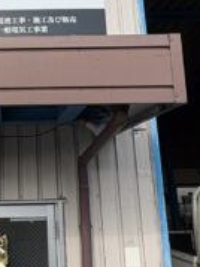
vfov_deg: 38.2
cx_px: 4
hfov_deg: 27.6
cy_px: 118
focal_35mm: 50
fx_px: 386
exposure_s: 1/1637
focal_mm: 2.22
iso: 50
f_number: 2.2
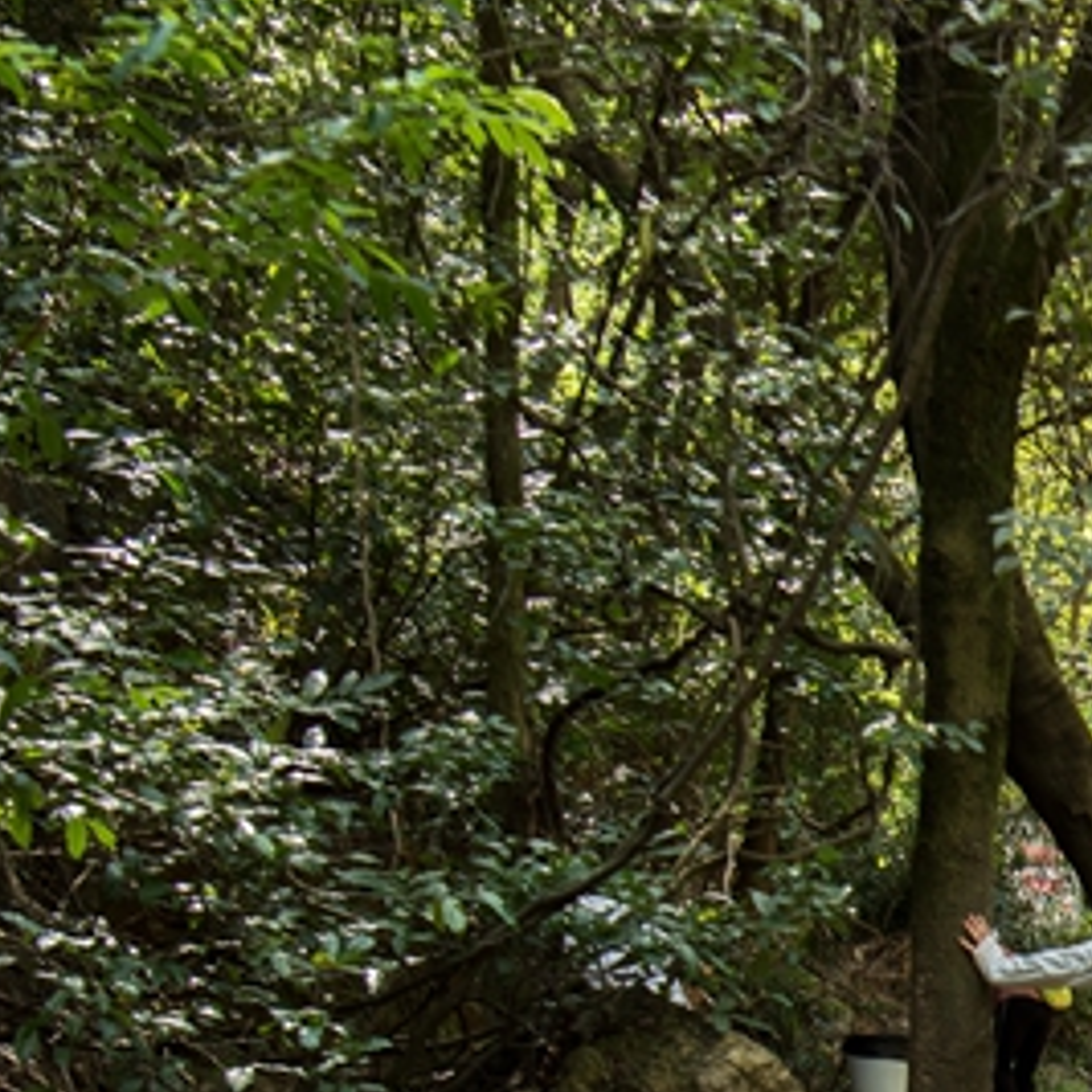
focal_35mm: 110
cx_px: 1873
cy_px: 1053
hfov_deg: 14.3
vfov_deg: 15.6
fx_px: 3926
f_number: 5.6
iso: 200
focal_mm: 32
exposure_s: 1/125
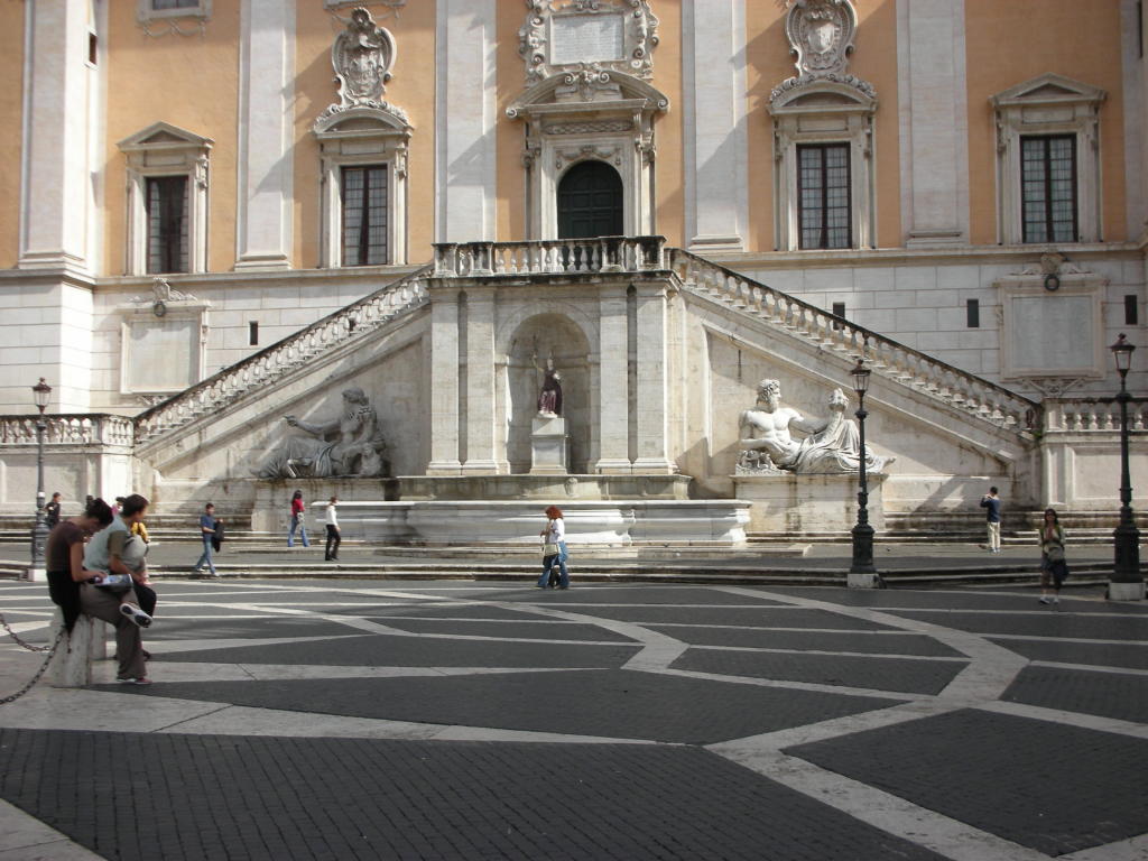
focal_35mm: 46
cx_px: 574
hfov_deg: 41.2
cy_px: 430
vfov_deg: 31.5
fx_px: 1526
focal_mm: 7.7
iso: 50
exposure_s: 1/75.8
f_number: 9.9
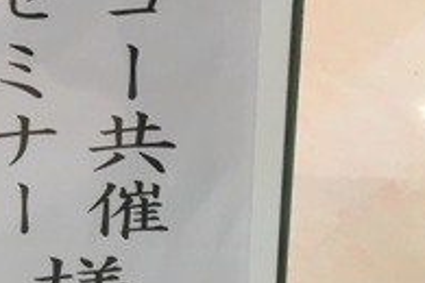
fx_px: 1169
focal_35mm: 99
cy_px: -183
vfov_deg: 12.9
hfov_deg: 20.5
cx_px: 109
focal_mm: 4.15
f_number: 2.2
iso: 50
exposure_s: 1/30
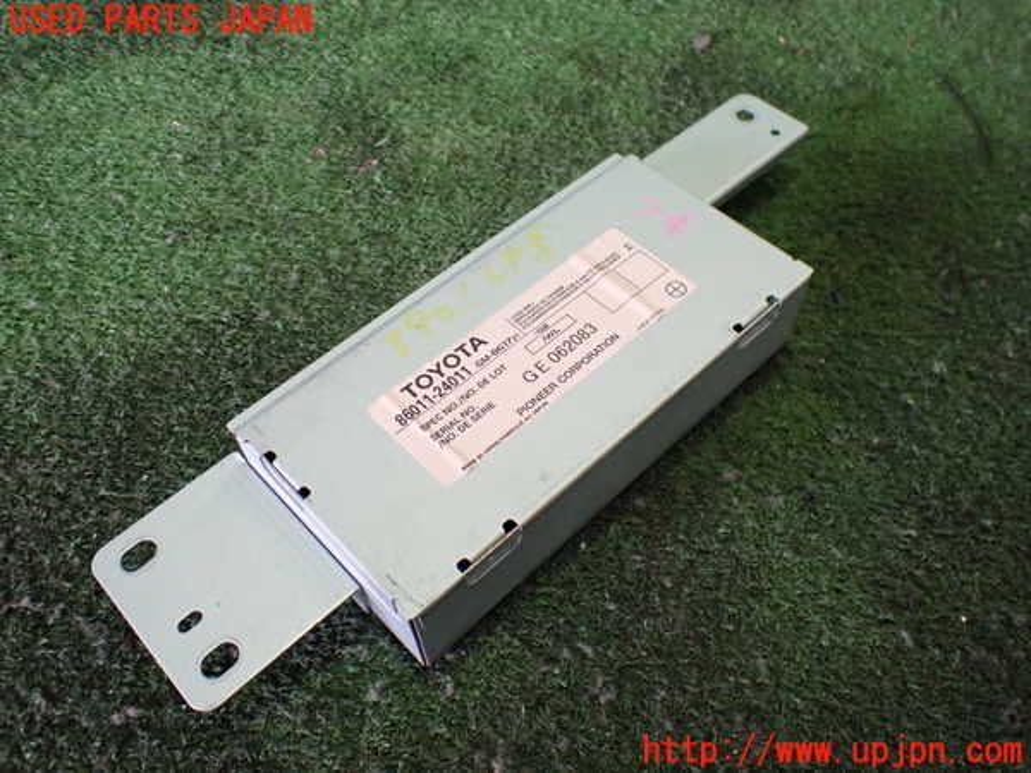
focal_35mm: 30
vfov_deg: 46.8
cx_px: 516
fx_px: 894
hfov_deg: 60.0
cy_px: 386
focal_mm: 5.4
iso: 800
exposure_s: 1/125
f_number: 2.3
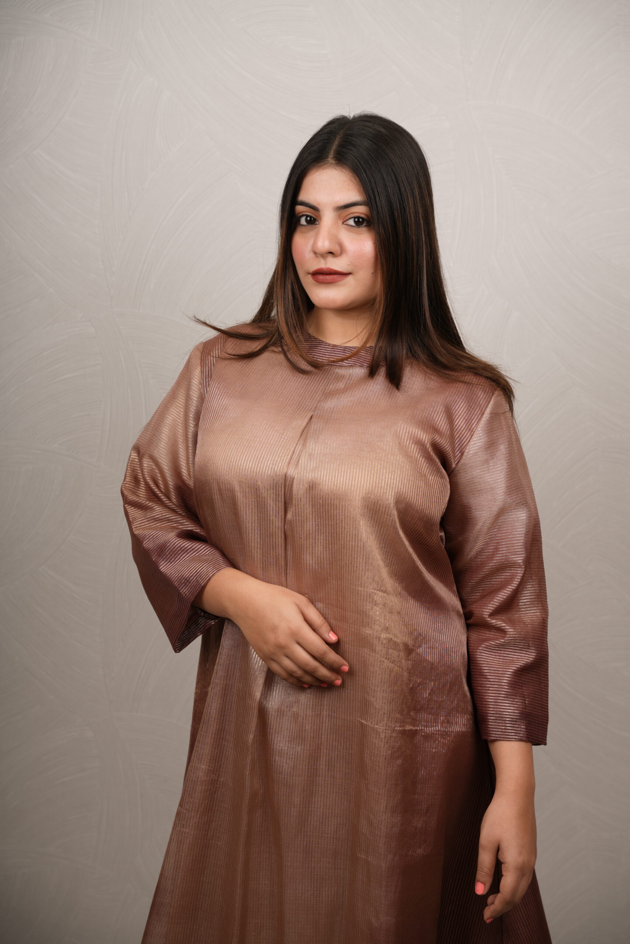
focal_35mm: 63
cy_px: 472
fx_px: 1664
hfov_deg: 21.4
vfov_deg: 31.7
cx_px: 315
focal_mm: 63.4
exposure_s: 1/160
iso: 50
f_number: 4.5
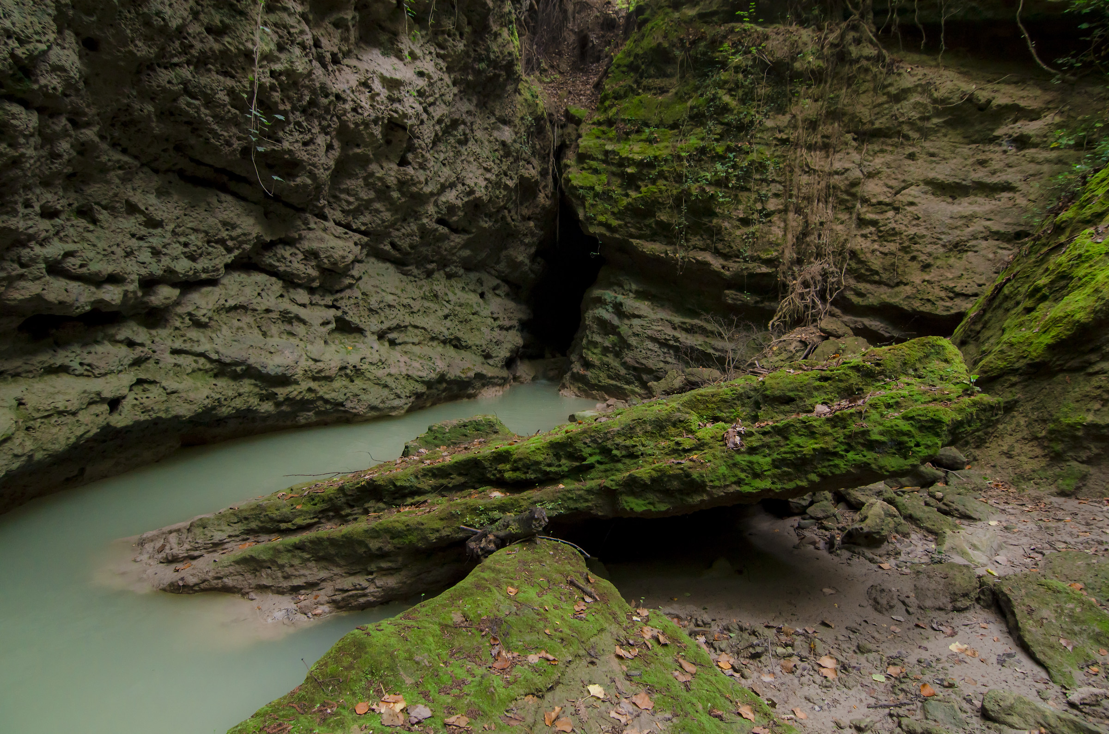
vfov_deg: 71.8
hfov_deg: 95.1
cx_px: 554
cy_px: 367
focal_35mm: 16
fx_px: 507
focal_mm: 11
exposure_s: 1/60
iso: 400
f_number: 5.6
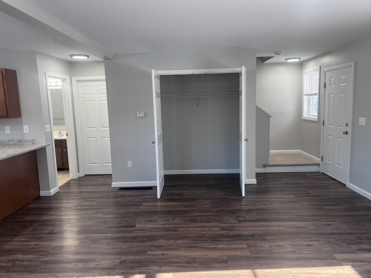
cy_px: 139
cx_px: 186
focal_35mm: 26
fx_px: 279
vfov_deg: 53.1
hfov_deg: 67.3
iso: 80
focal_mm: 5.7
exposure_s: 1/120
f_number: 1.5
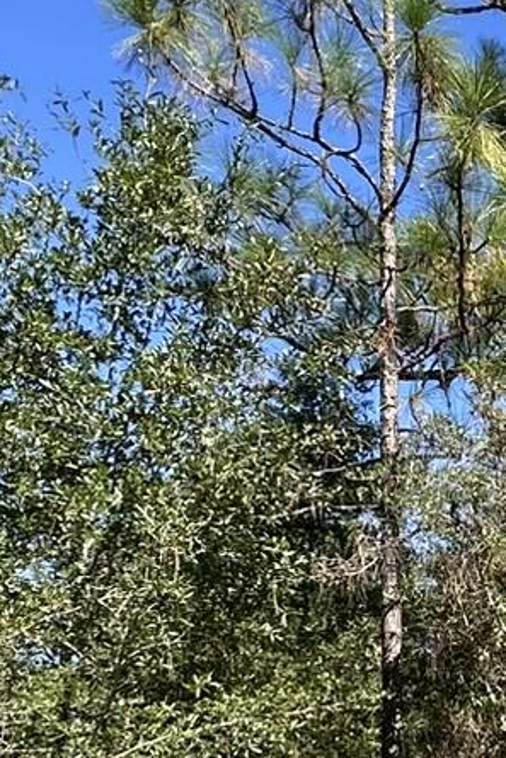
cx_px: 860
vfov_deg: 27.7
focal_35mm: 67
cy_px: 813
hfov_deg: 17.3
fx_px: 1411
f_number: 2.2
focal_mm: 2.22
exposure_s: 1/682
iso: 40
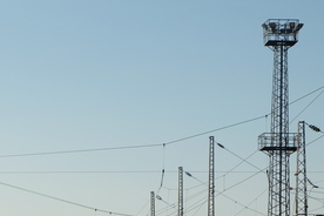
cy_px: 283
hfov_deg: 11.7
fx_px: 1575
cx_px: 43
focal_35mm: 175
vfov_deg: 7.8
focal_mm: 40.7
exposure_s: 1/450
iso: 200
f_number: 8
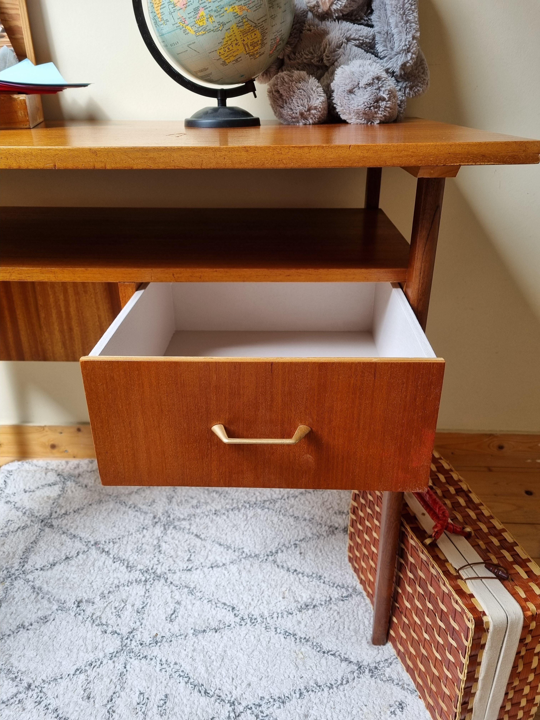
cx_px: 270
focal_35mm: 26
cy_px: 360
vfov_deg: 67.3
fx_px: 541
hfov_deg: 53.1
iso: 50
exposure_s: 1/115
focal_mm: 5.4
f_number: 1.8
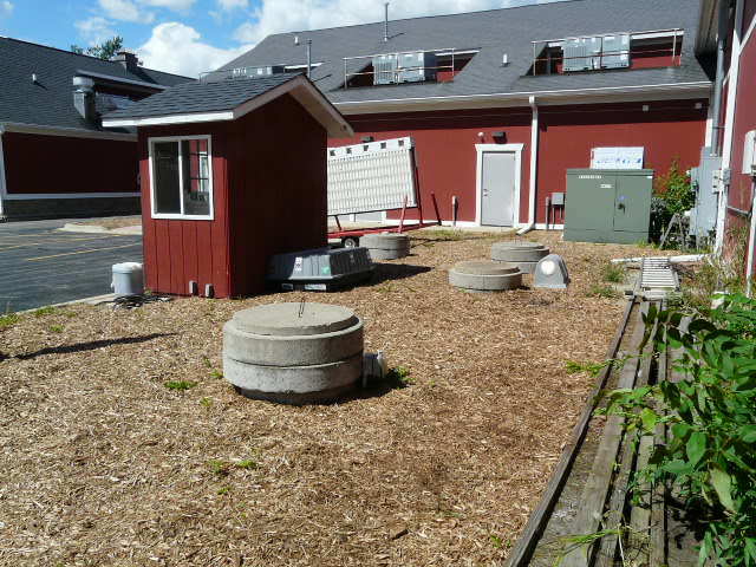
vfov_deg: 49.7
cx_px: 378
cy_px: 284
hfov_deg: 63.4
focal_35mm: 28
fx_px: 612
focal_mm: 4.6
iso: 100
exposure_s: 1/400
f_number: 6.3
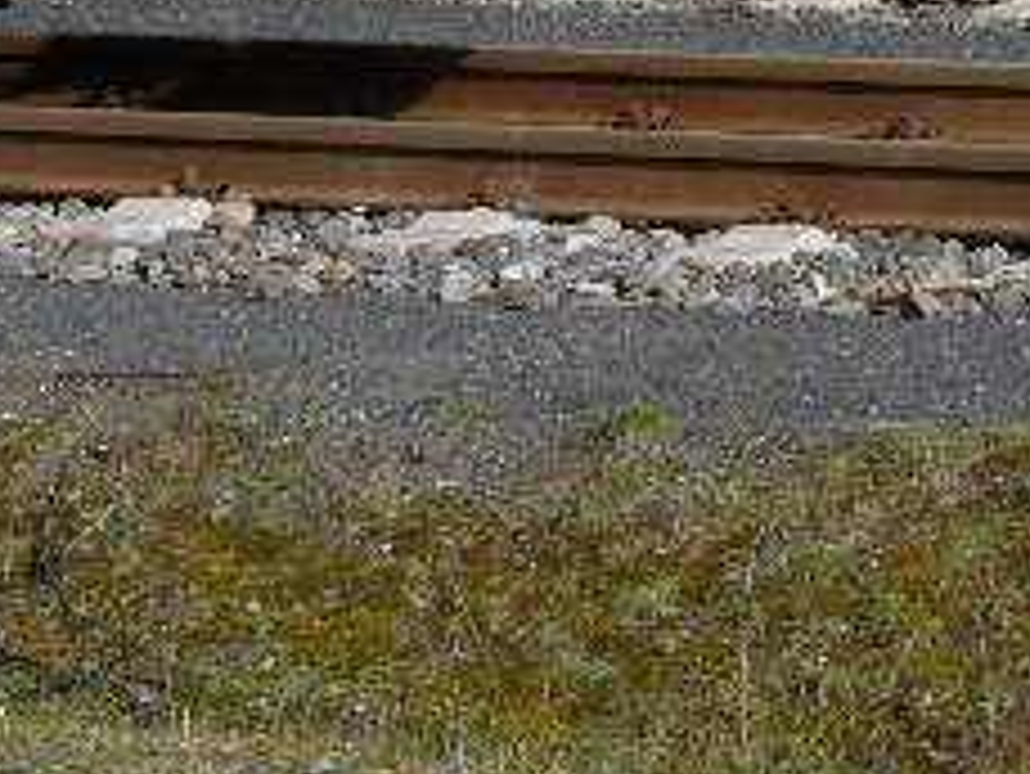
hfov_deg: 6.8
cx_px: 756
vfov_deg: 5.0
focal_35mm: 293
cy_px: -482
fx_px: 8723
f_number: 8
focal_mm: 42
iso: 200
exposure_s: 1/500
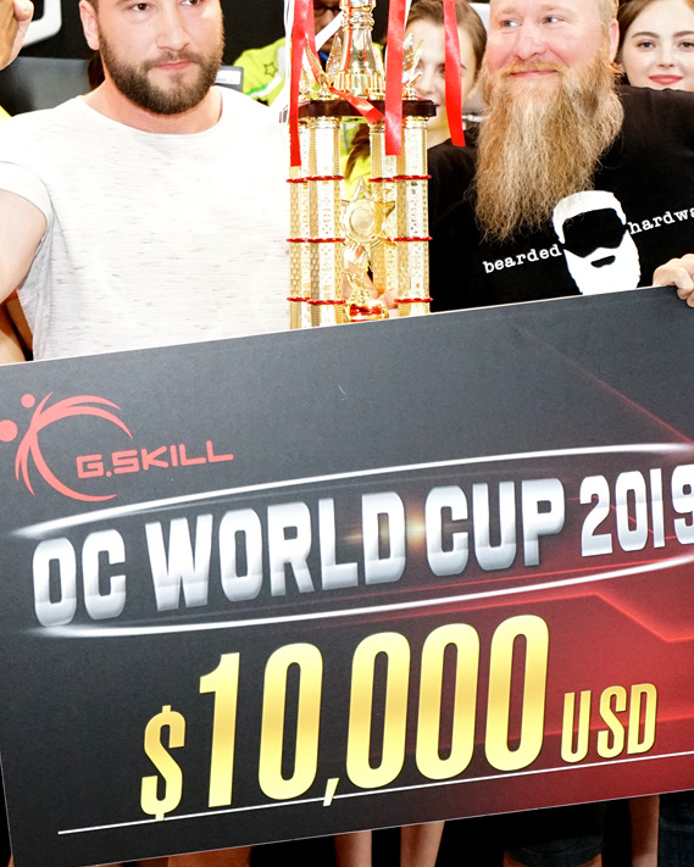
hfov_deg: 20.0
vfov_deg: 25.0
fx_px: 1951
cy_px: 361
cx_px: 170
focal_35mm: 76
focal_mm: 32
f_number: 4
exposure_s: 1/200
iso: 4000
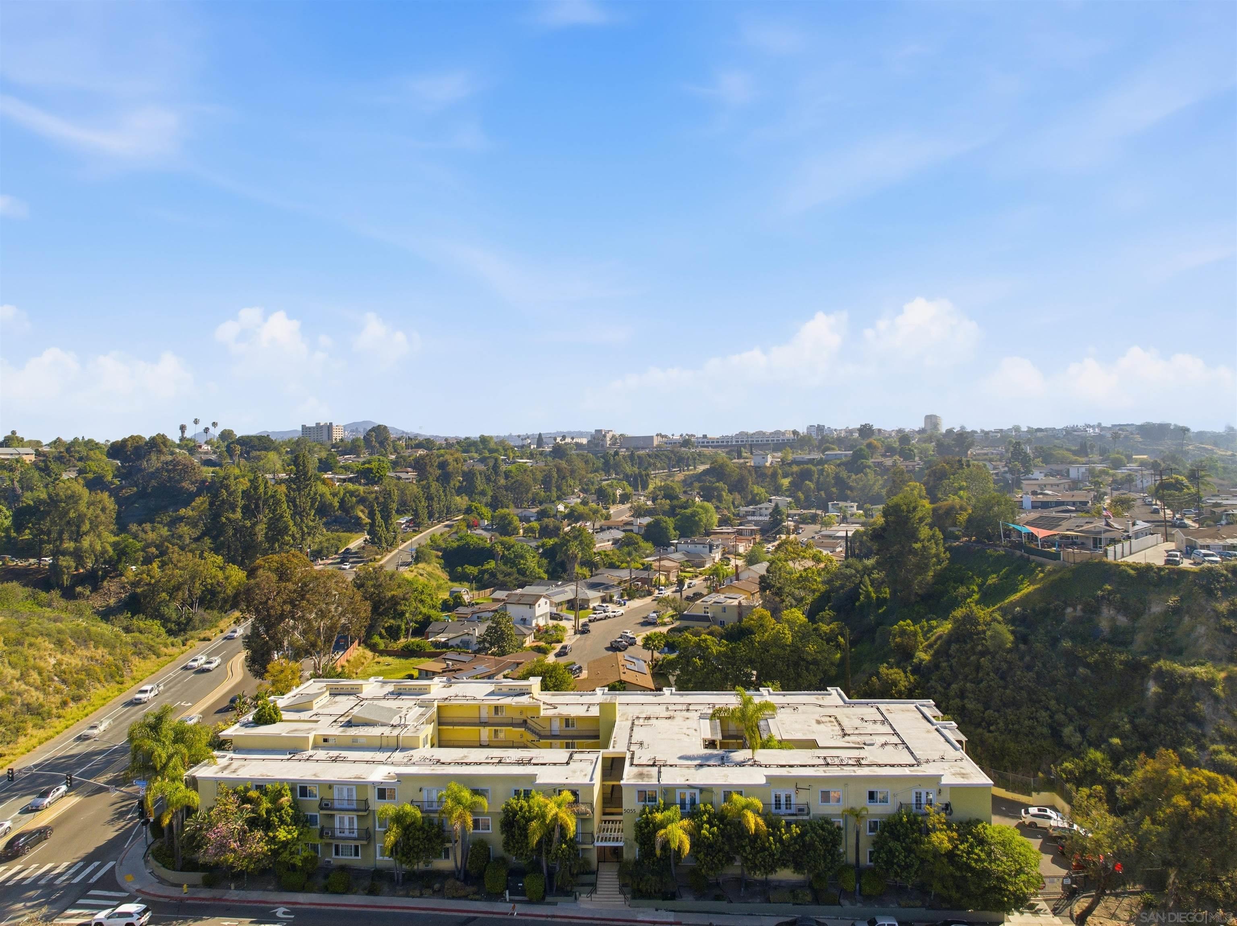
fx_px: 857
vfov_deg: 56.8
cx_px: 618
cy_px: 463
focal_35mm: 24
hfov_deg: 71.6
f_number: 2.8
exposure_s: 1/1000
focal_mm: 12.3
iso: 180
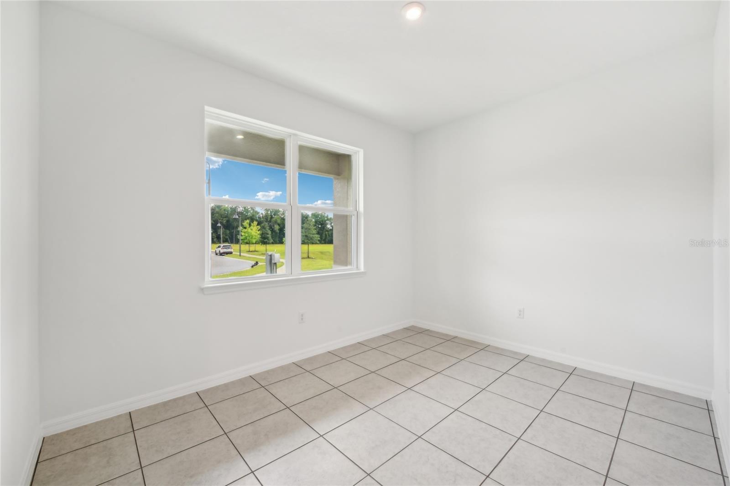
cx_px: 365
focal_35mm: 14
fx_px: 284
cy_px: 243
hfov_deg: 104.3
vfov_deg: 81.2
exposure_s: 1/40
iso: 400
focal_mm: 14
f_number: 8
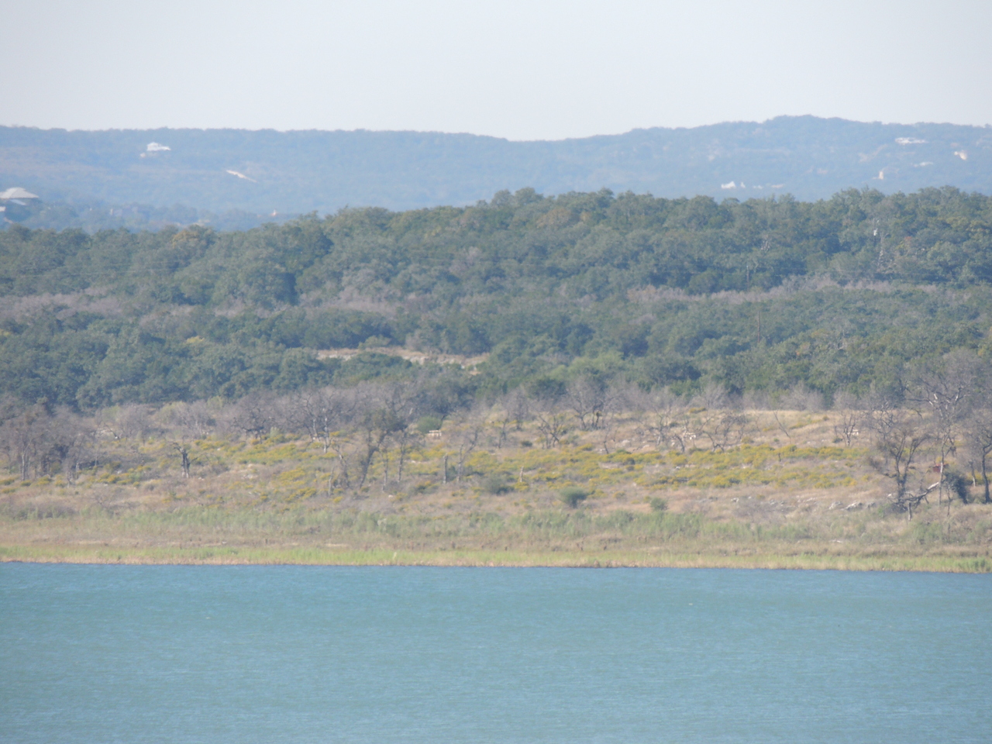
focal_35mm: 600
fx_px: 17194
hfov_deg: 3.3
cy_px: 372
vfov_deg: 2.5
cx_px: 496
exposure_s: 1/800
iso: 250
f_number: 4.9
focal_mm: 107
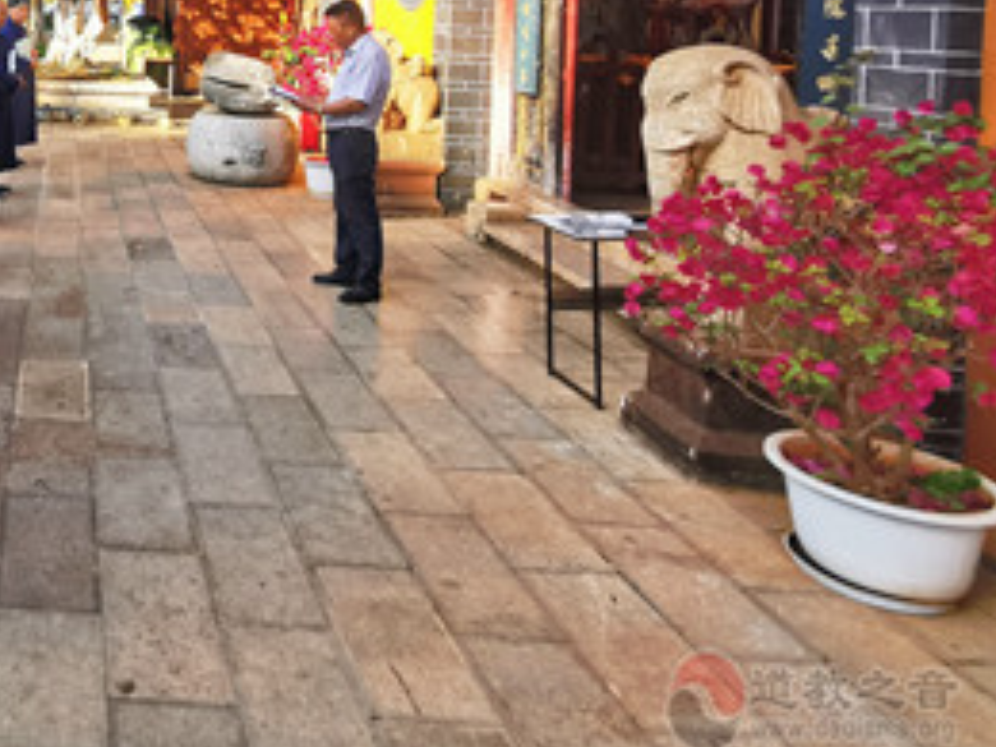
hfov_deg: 45.9
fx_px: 978
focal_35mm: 34
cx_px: 11
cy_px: 31
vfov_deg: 38.0
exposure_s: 1/245
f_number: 2.2
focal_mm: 2.26
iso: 50
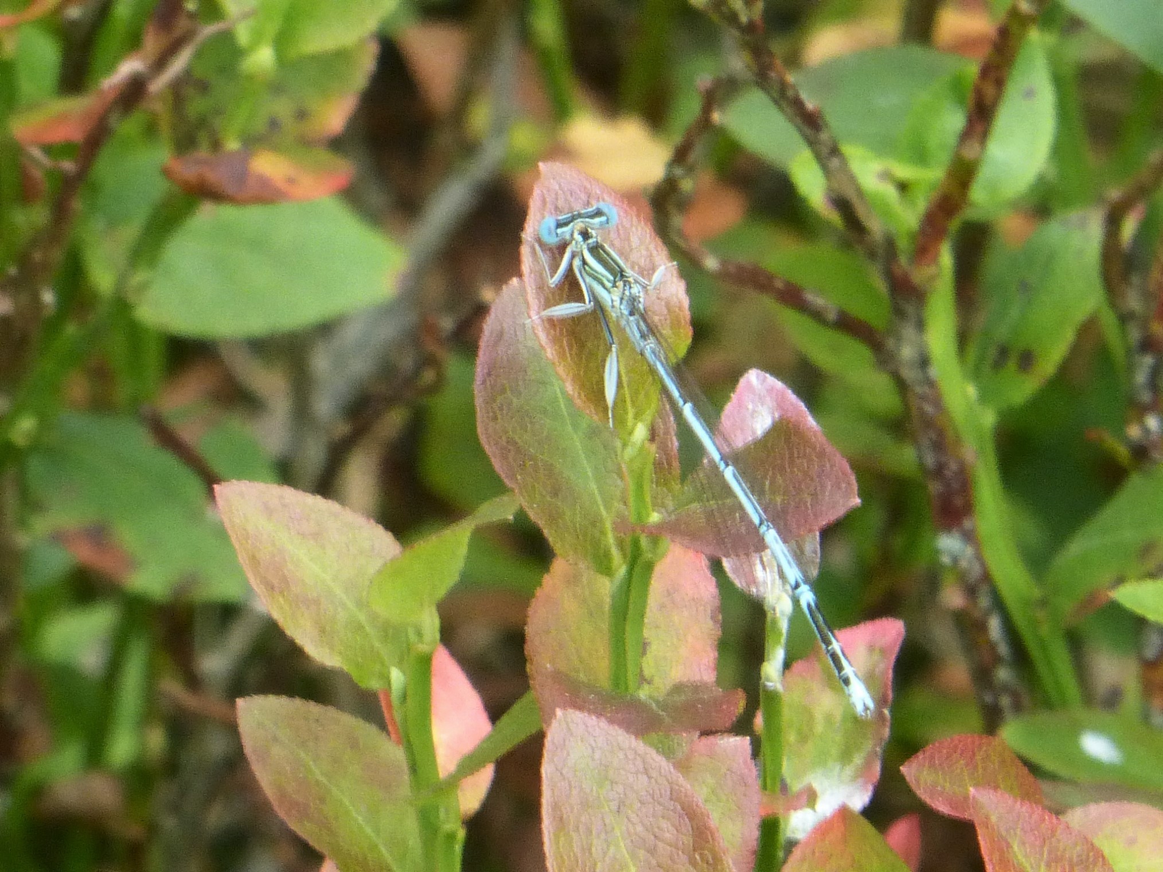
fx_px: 36285
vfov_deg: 1.4
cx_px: 582
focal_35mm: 1080
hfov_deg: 1.8
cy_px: 436
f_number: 6.4
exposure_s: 1/125
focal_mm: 86
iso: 400
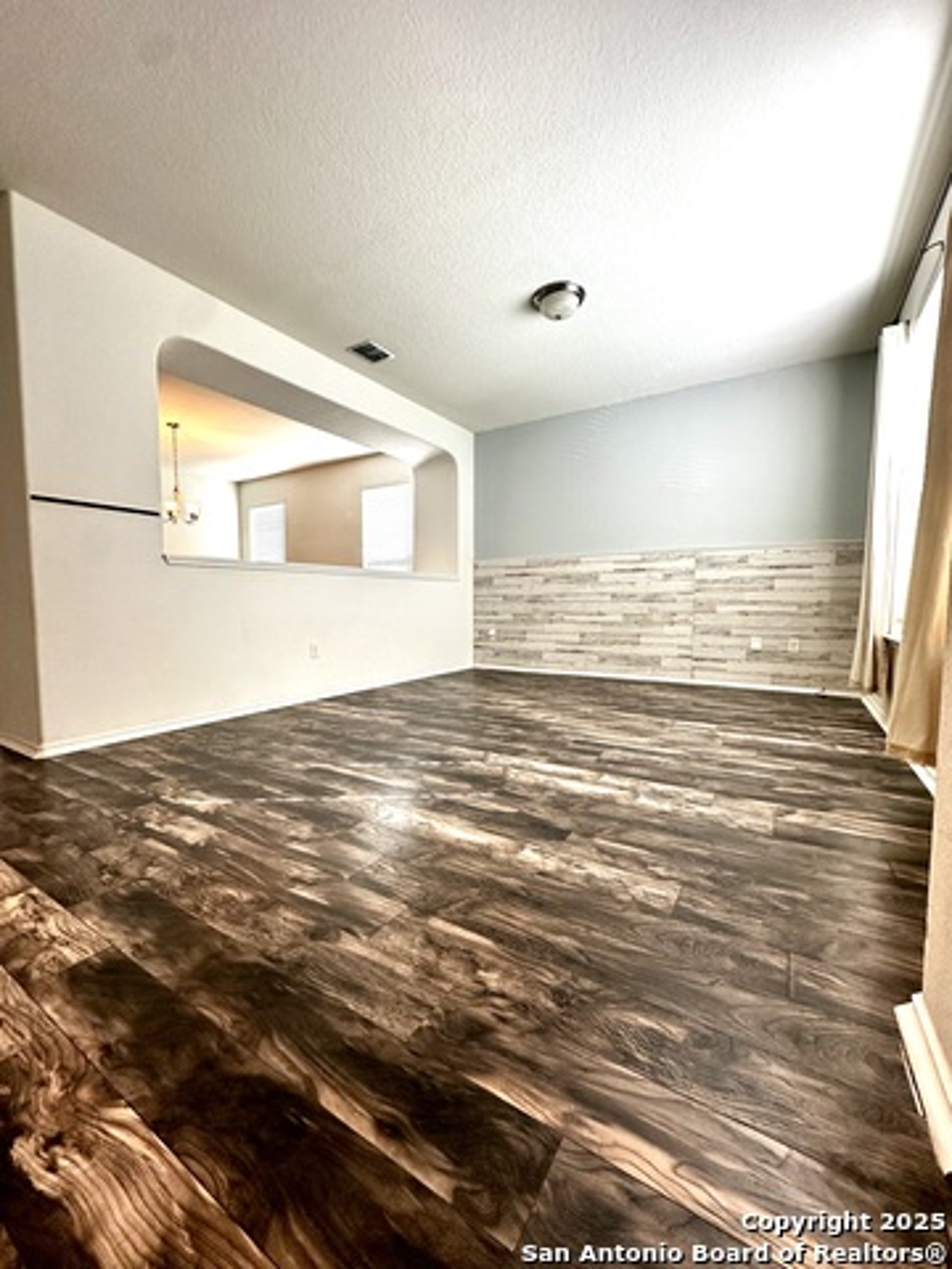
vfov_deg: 102.1
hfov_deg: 85.7
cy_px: 634
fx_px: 513
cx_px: 476
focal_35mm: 14
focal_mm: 2.22
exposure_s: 1/120
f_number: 2.2
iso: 160
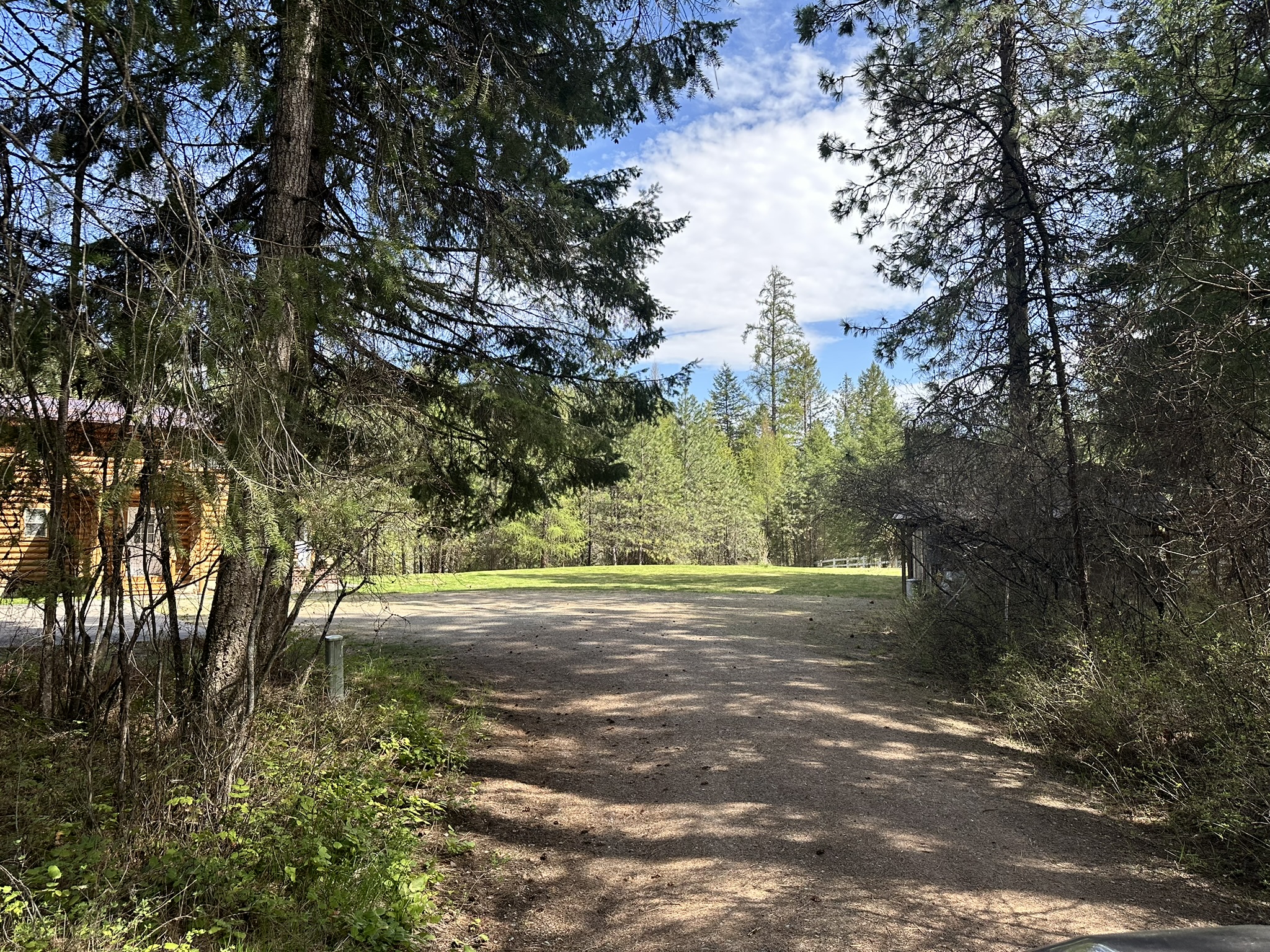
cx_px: 635
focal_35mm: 24
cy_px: 476
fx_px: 881
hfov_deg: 71.6
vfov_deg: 56.8
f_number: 1.78
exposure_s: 1/1412
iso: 80
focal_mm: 6.86
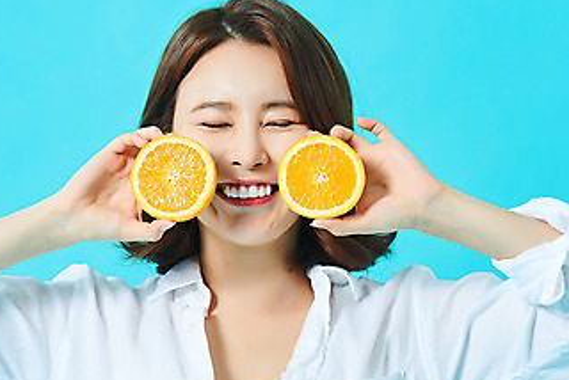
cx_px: 250
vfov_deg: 3.7
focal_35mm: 374
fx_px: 5917
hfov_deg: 5.5
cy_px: 265
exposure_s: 1/125
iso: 100
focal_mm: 200
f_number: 16
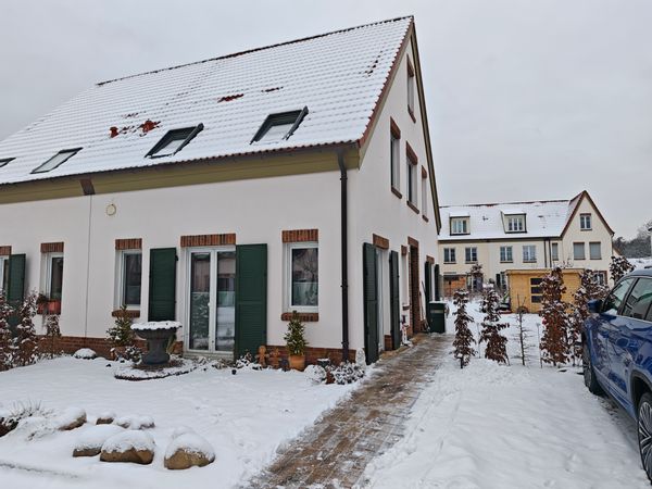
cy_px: 244
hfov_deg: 73.9
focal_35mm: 23
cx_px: 326
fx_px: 433
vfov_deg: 58.9
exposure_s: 1/560
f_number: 1.62
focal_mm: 6.55
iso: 50
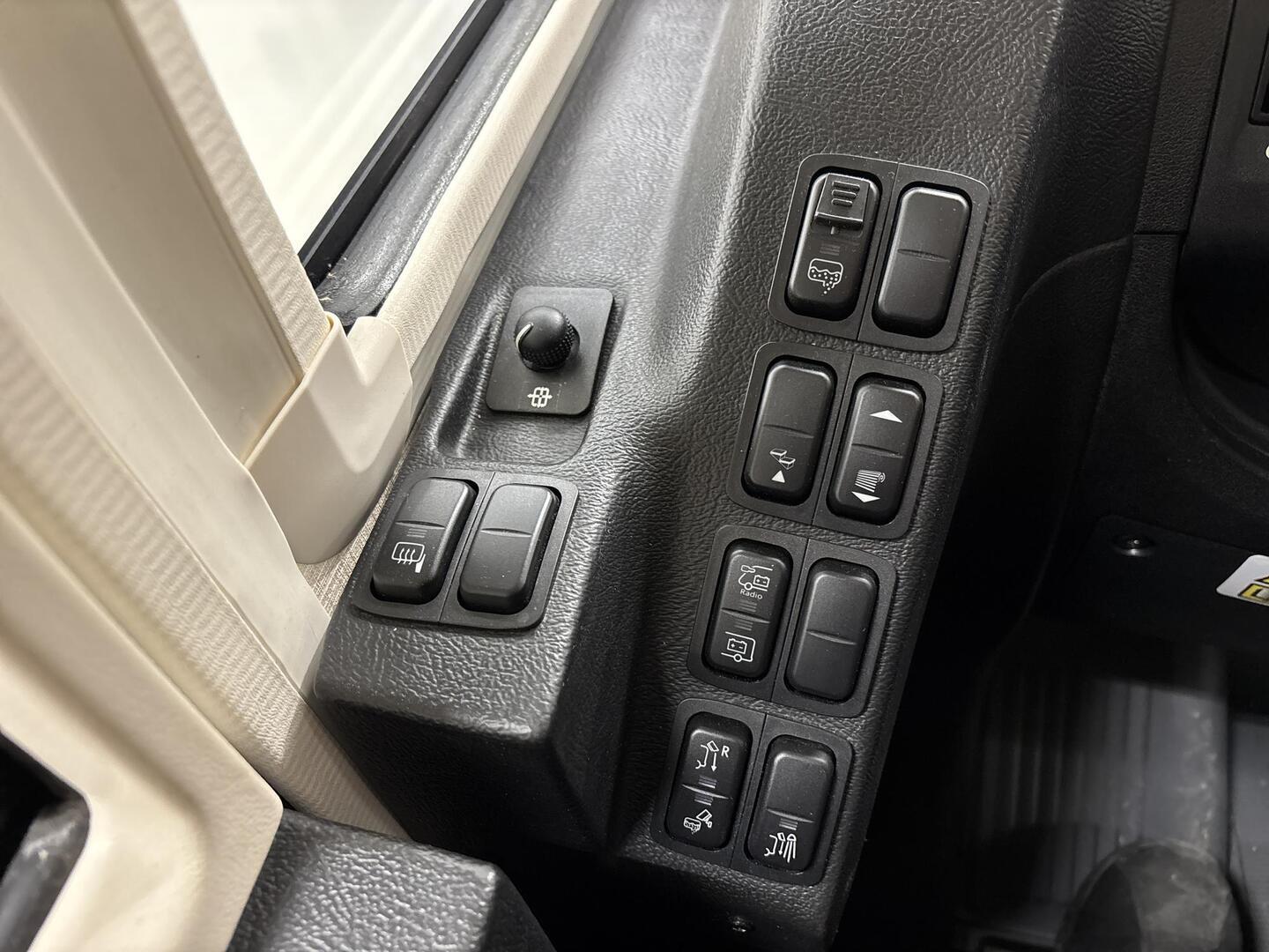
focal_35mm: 26
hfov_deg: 67.3
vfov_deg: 53.1
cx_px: 634
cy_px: 476
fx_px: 953
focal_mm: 5.96
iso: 500
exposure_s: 1/60
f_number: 1.6
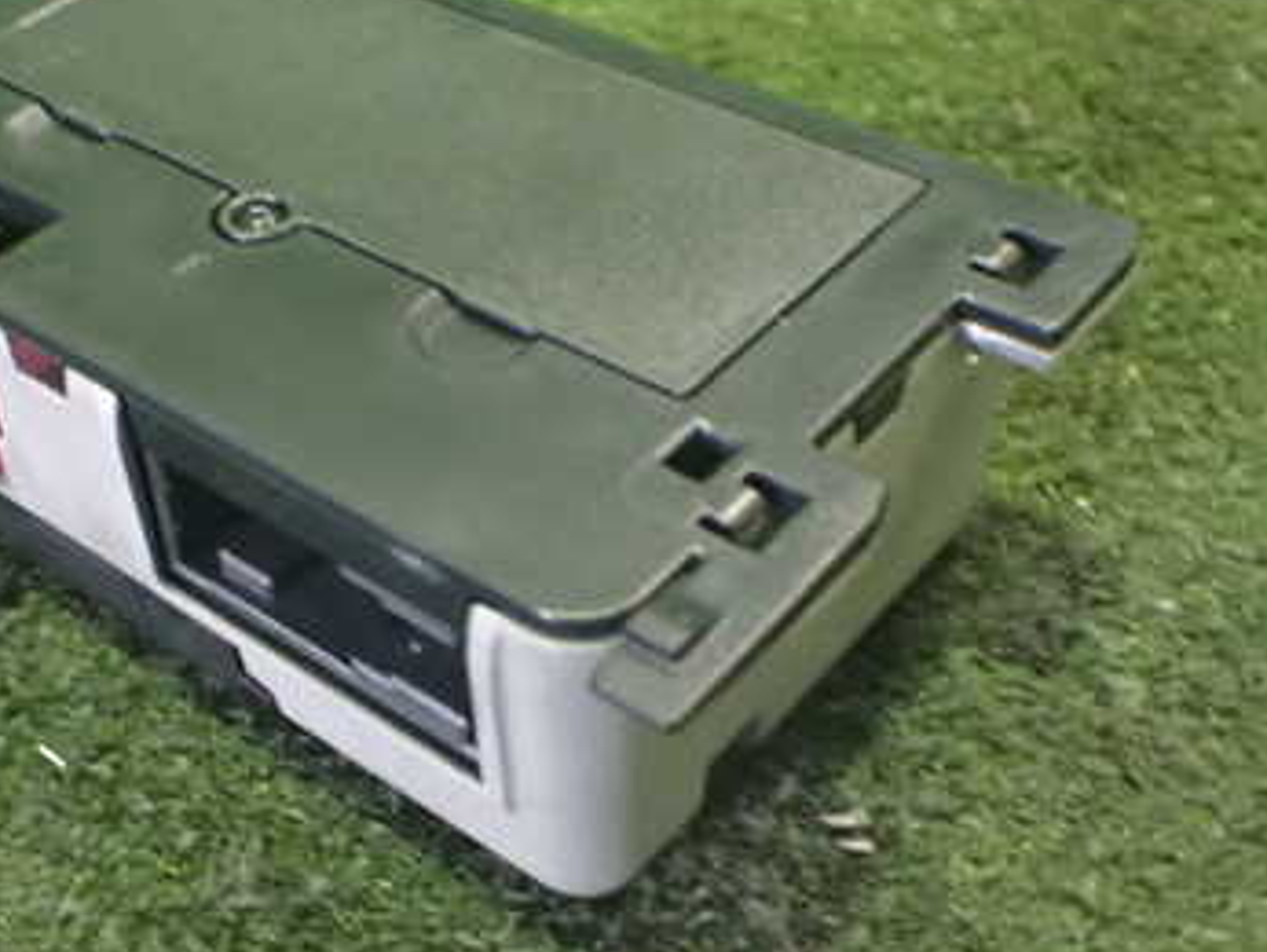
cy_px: 447
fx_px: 1905
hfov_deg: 36.5
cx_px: 436
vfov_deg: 28.1
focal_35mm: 52
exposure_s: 1/30
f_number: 2.3
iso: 1250
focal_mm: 5.4
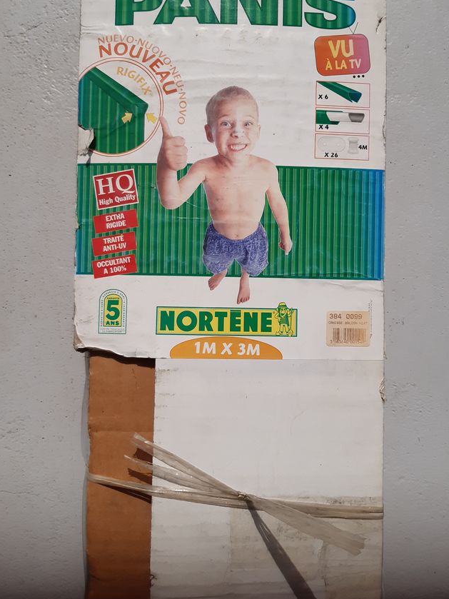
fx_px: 536
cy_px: 264
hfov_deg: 45.4
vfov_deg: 58.2
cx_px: 231
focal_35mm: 31
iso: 80
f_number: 1.7
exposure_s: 1/6494
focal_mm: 3.92
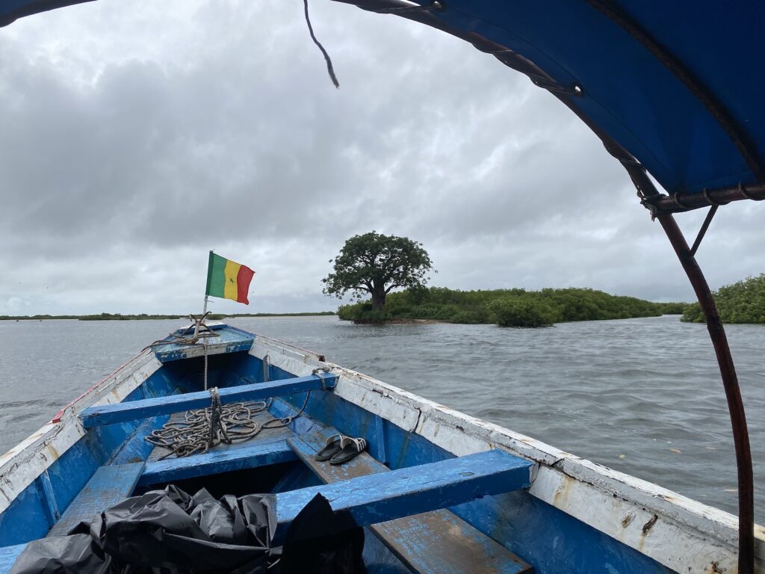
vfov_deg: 53.1
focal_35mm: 26
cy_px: 287
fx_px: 575
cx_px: 382
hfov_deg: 67.3
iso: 32
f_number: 1.8
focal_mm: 4.25
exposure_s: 1/3846
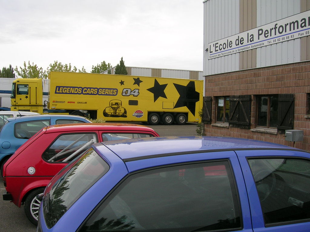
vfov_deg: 40.7
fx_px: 313
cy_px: 116
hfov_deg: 52.6
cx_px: 155
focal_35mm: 35
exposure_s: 1/147
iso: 50
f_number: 4.8
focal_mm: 5.4
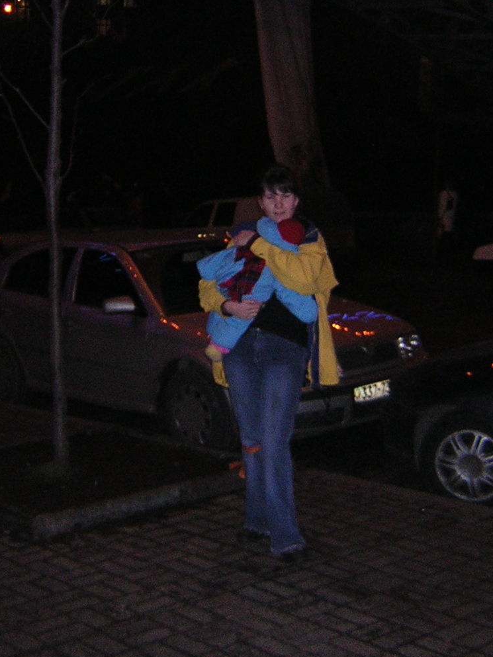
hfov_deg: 25.2
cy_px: 269
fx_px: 1101
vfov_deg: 33.1
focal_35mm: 58
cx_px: 263
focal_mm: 4.7
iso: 400
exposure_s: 1/60.1
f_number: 2.6
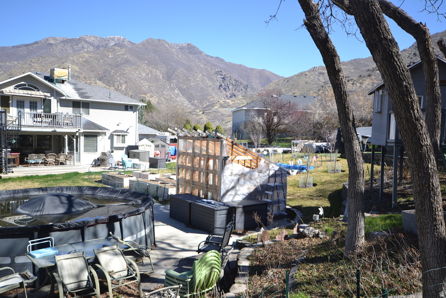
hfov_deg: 61.9
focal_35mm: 30
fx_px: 372
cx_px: 223
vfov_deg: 43.6
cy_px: 149
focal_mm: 20
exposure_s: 1/160
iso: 100
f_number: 6.3
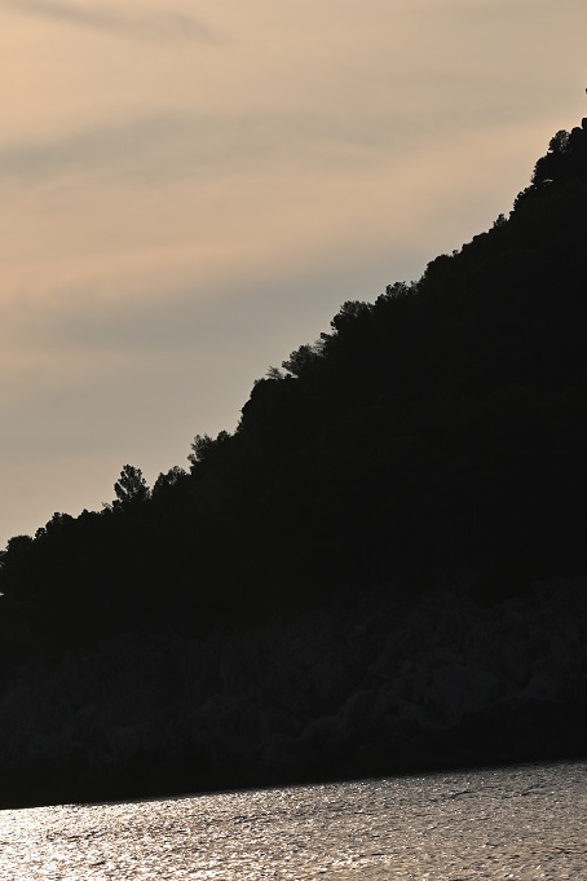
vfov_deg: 8.8
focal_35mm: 233
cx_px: 109
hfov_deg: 5.9
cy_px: 260
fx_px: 5698
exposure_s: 1/1600
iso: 100
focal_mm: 122
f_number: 10
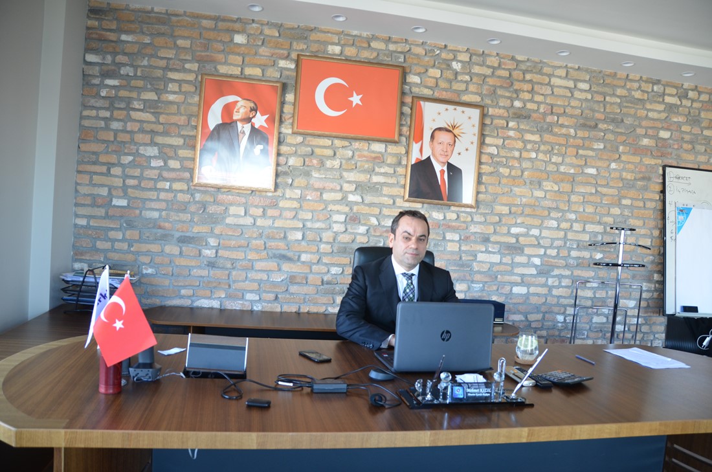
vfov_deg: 47.8
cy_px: 236
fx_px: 533
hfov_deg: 67.5
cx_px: 356
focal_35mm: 27
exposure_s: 1/60
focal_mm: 18
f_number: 4
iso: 500
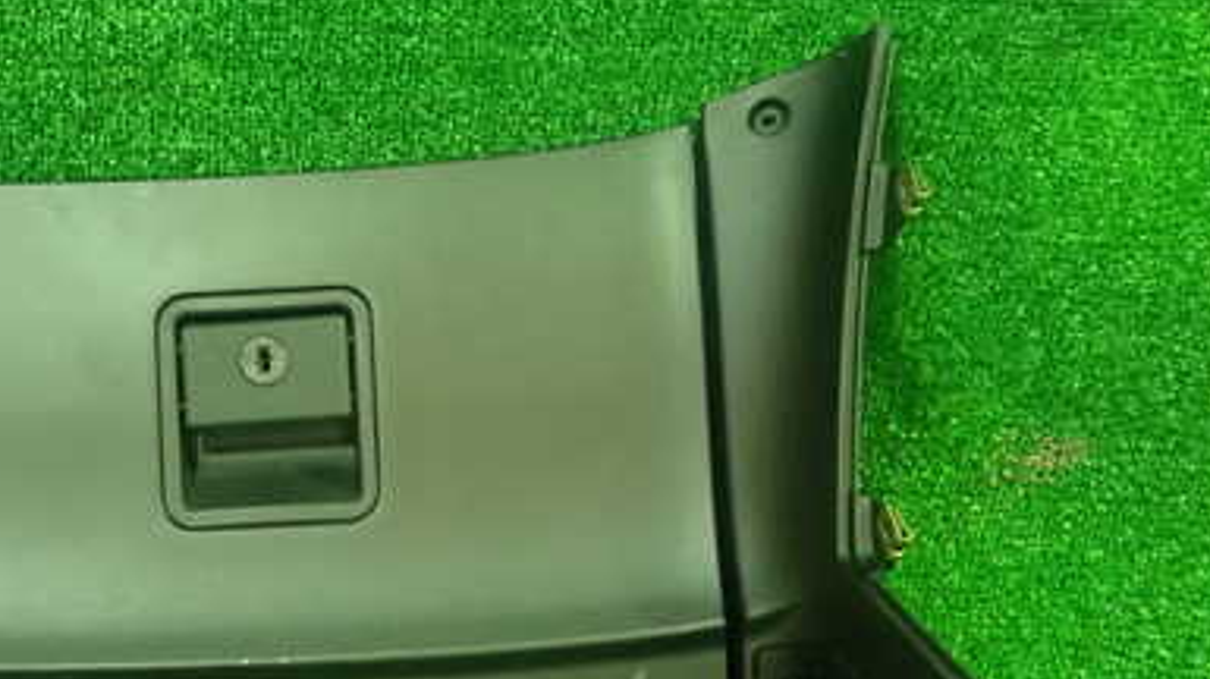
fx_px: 1635
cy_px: 566
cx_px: 336
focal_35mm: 51
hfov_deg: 39.7
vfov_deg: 23.0
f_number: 2.3
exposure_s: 1/30
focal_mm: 5.5
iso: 1250
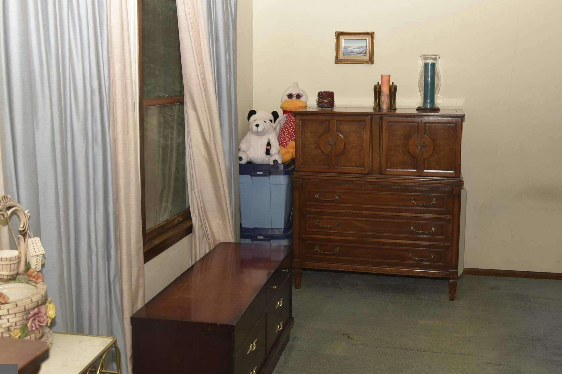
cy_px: 163
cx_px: 283
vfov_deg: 32.6
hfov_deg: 47.4
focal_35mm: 41
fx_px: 640
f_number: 5
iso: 200
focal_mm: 34
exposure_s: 1/60
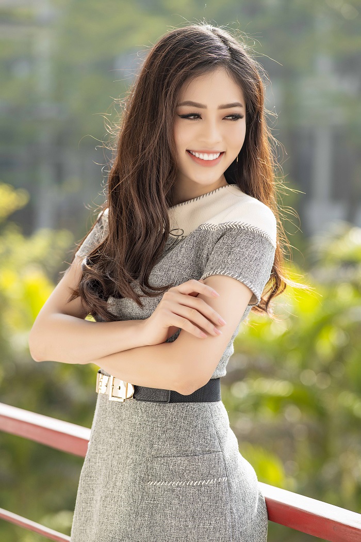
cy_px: 271
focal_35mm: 105
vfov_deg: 19.5
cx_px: 180
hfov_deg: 13.0
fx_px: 1579
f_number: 3.2
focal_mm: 105
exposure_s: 1/400
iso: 100
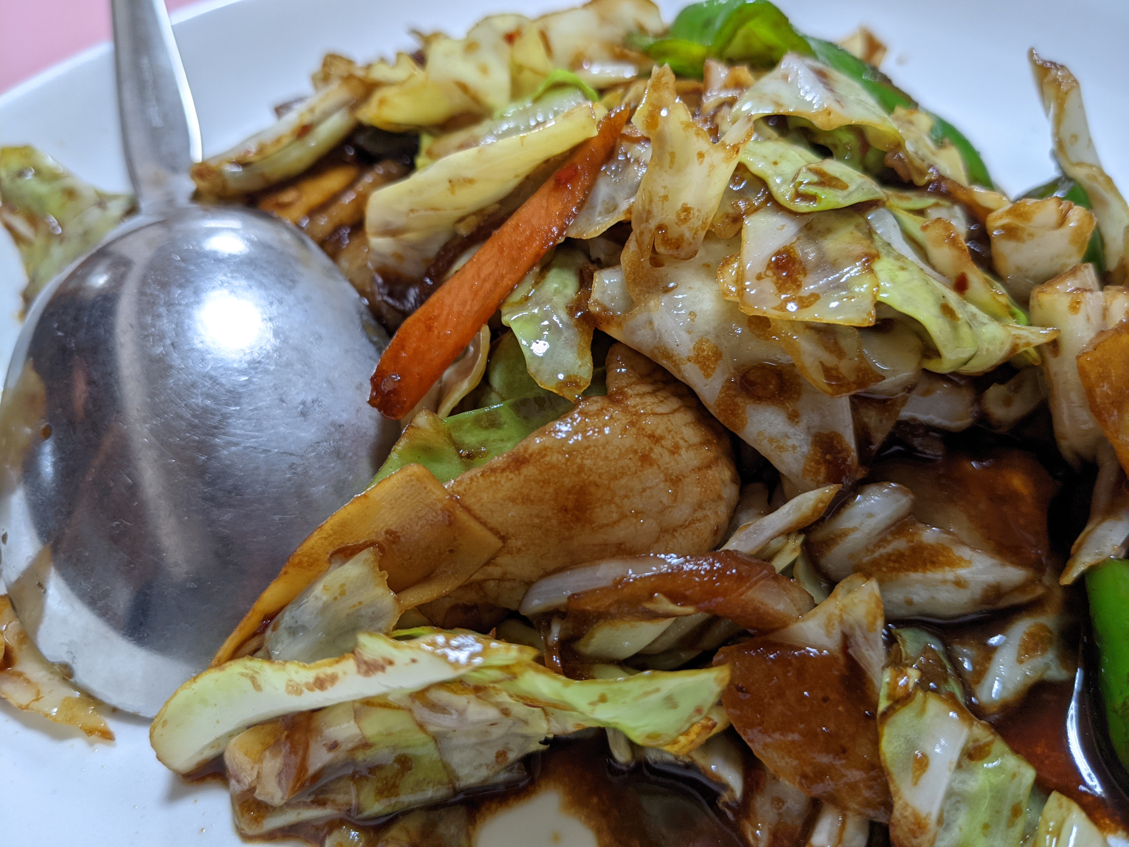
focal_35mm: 27
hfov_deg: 65.3
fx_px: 881
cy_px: 424
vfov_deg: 51.4
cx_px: 564
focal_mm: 4.38
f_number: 1.73
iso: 59
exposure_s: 1/25
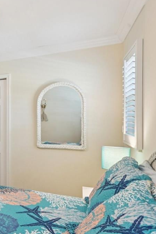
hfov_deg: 29.9
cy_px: 124
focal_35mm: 33
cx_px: -57
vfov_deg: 57.2
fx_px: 215
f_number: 8
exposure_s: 1/10
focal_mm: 14
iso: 400
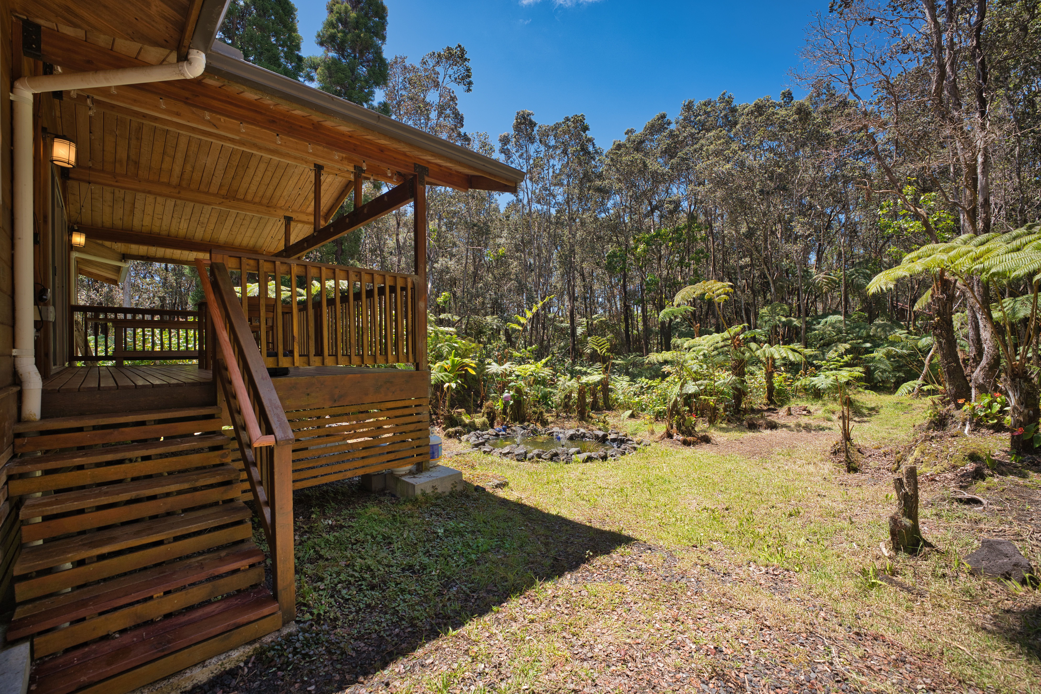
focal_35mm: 14
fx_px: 405
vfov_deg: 81.2
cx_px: 520
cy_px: 347
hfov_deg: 104.2
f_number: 4
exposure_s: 1/250
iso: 50
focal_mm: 14
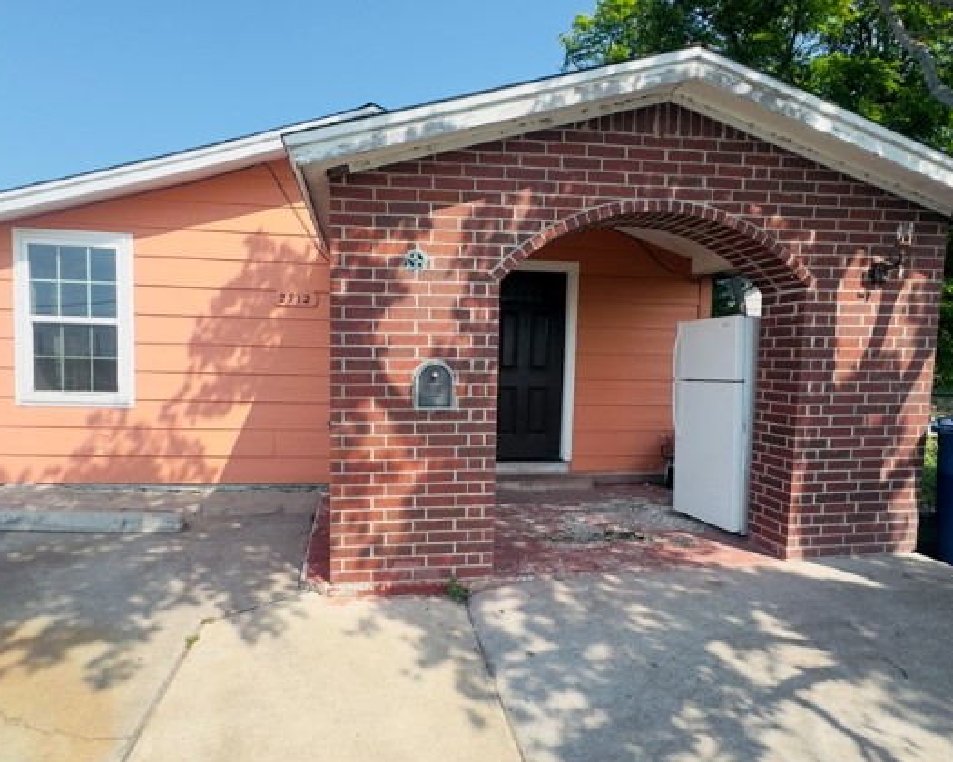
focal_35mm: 20
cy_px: 406
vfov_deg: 68.0
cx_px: 443
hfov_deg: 80.3
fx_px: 564
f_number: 2.2
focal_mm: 2.22
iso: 50
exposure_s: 1/1143
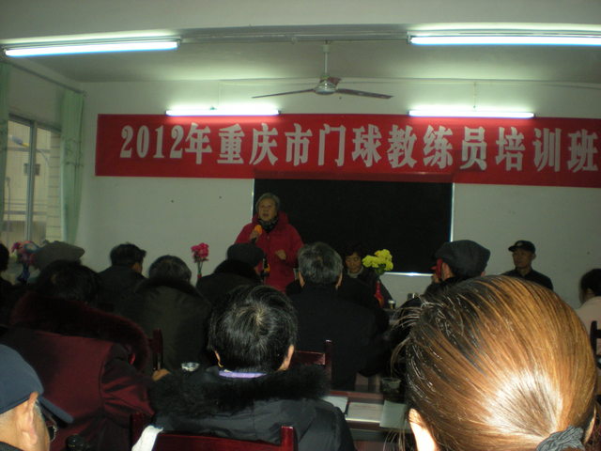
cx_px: 300
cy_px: 226
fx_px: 660
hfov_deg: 49.0
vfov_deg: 37.7
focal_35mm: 38
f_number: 3.1
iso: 207
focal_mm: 6.3
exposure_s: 1/60
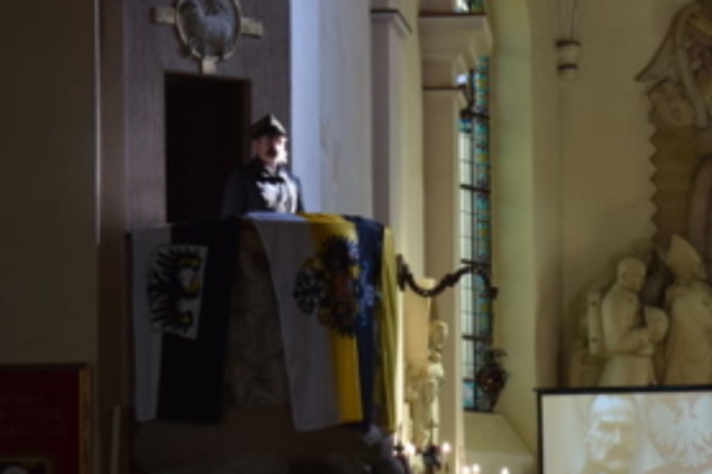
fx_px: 3758
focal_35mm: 190
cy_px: 286
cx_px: 809
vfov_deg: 7.2
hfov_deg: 10.7
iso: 500
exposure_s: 1/60
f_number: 5.6
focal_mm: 55
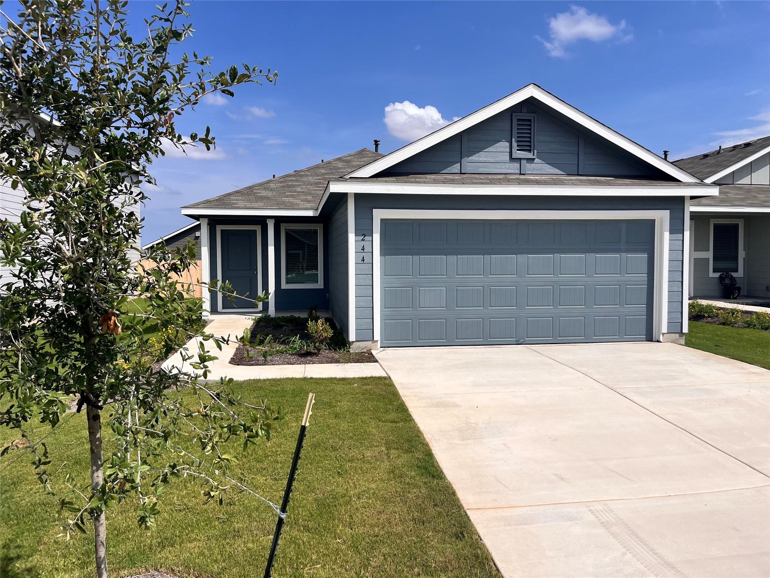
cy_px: 289
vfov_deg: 53.1
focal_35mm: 26
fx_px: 578
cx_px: 385
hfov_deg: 67.3
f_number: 1.6
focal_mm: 5.1
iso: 50
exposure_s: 1/7353
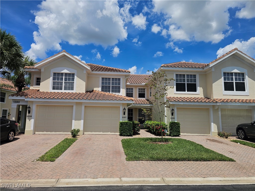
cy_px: 96
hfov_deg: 73.9
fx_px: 169
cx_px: 128
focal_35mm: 23
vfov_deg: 58.9
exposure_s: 1/1728
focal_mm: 6.3
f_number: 1.7
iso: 12
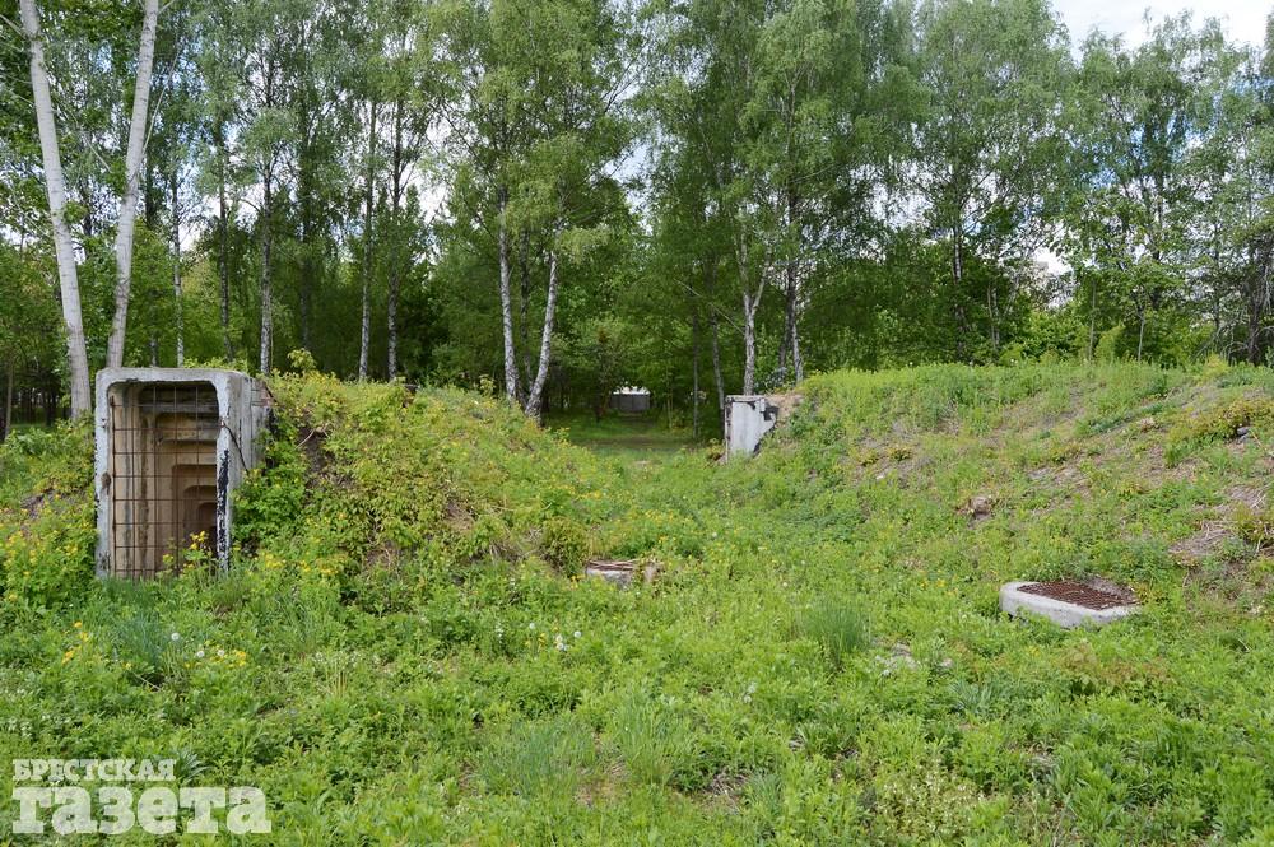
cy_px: 424
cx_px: 637
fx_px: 955
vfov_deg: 47.9
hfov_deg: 67.4
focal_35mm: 27
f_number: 9
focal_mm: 18
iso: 400
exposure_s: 1/320
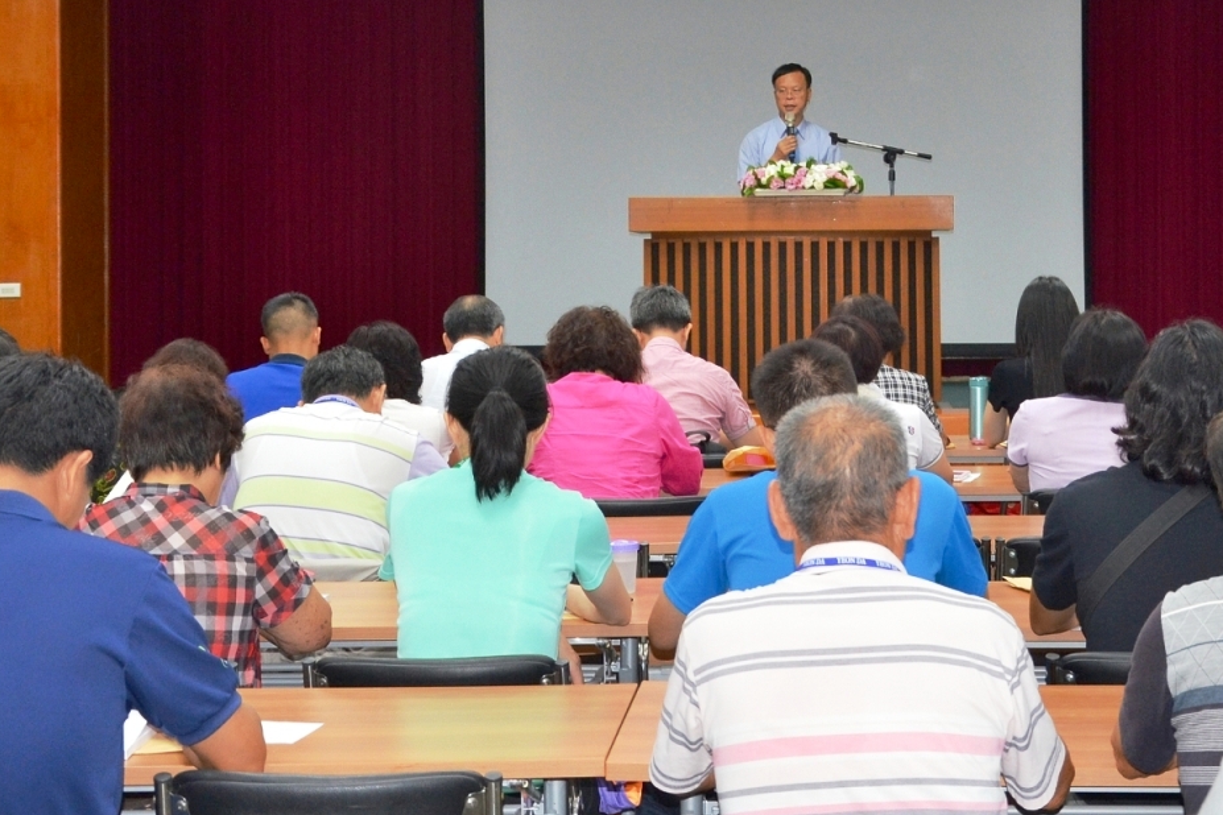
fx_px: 1970
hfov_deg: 34.2
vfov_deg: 23.3
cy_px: 267
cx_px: 806
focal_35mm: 58
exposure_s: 1/60
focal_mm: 28
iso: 560
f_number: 4
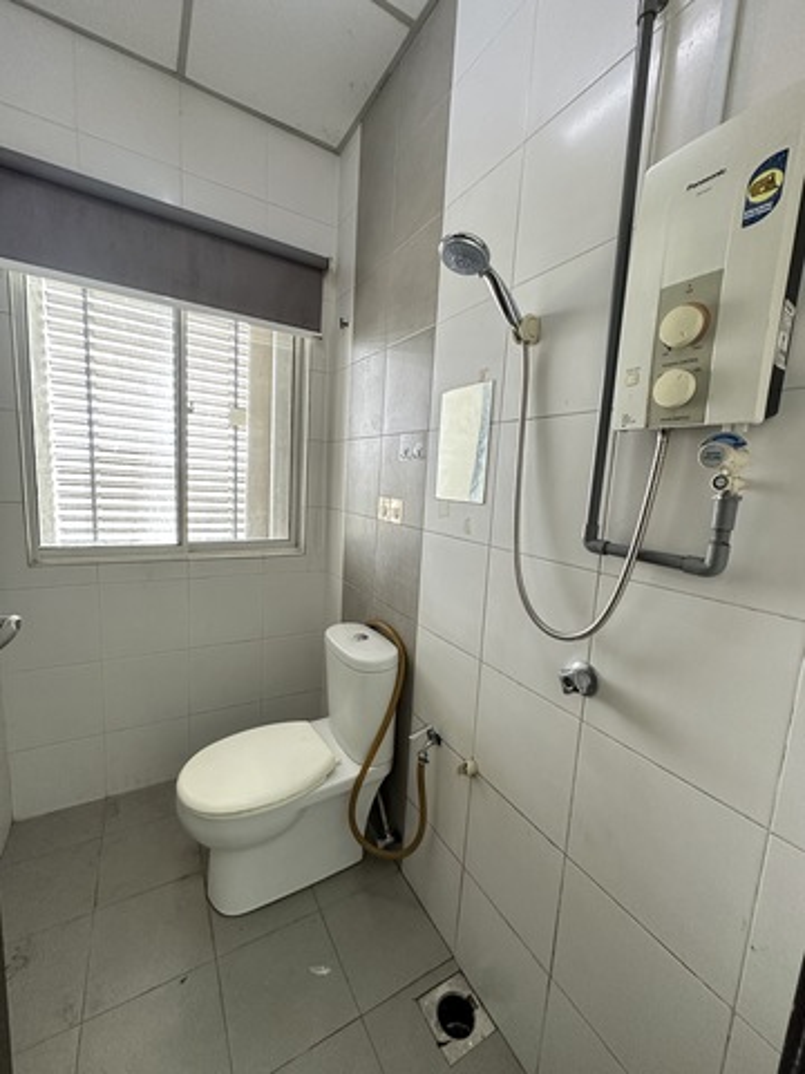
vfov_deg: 102.1
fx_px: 434
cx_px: 402
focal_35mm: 14
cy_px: 537
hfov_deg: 85.7
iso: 250
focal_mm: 2.22
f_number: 2.2
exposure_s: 1/100
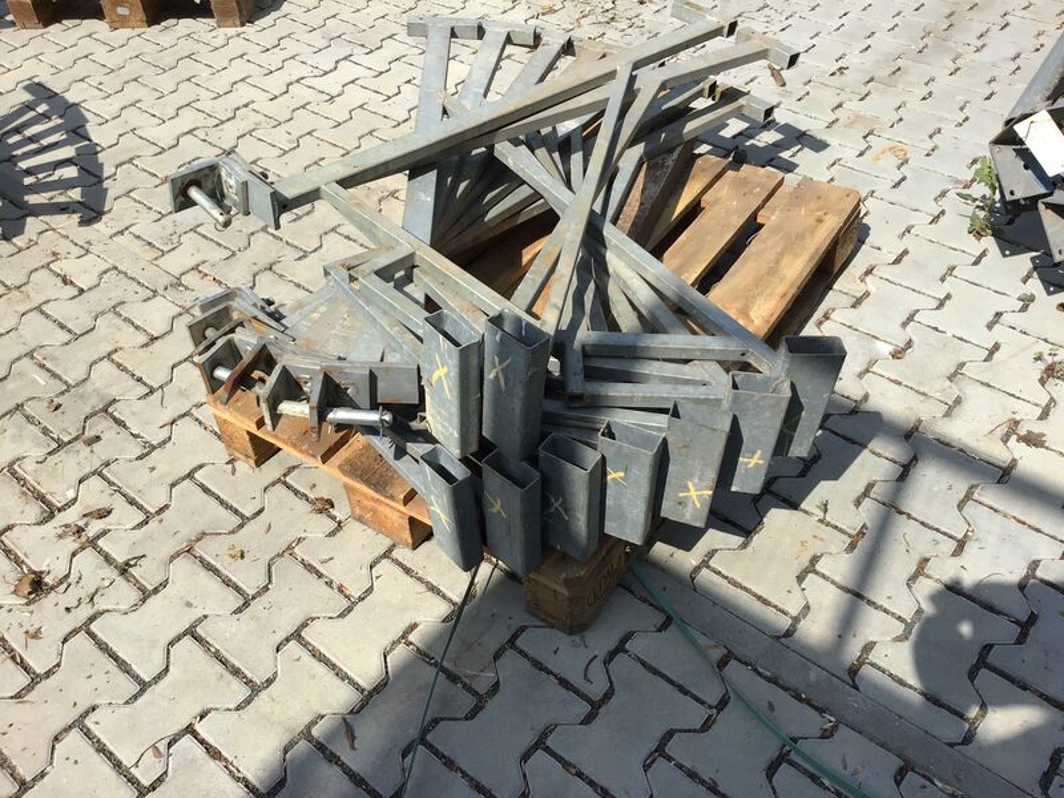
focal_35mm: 31
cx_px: 532
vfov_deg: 45.4
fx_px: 953
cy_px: 399
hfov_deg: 58.4
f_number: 2.4
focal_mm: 3.3
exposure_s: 1/1116
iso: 25
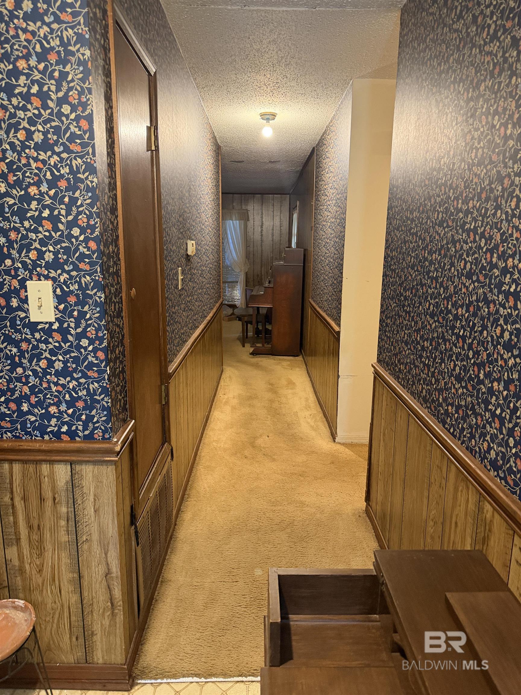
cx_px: 260
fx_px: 482
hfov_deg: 56.8
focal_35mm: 24
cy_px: 348
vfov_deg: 71.6
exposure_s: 1/60
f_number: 1.78
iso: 500
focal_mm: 6.76
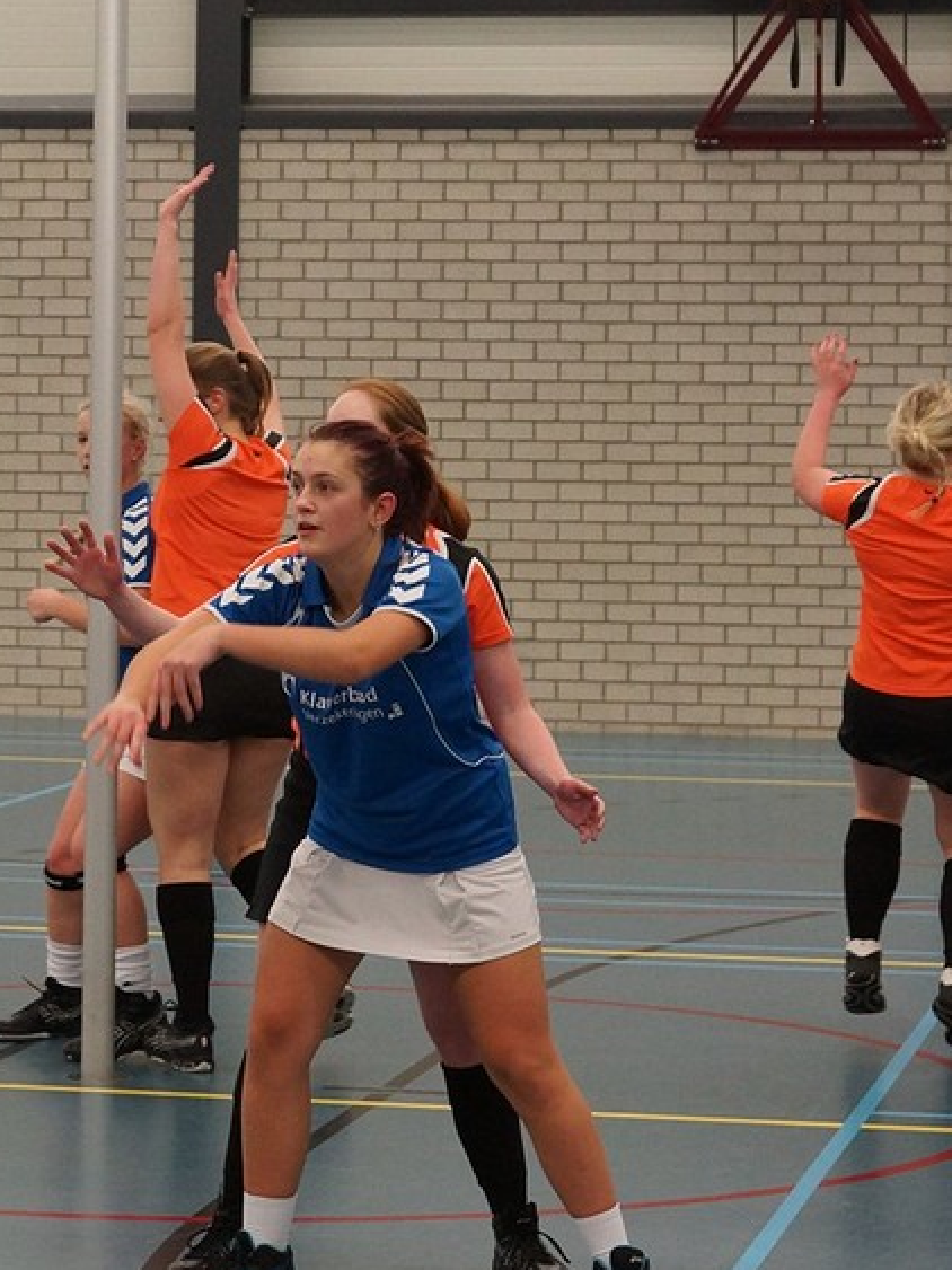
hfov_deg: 14.0
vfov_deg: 18.7
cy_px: 583
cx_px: 135
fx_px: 3852
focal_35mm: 105
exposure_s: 1/200
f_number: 3.2
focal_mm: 40
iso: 1000
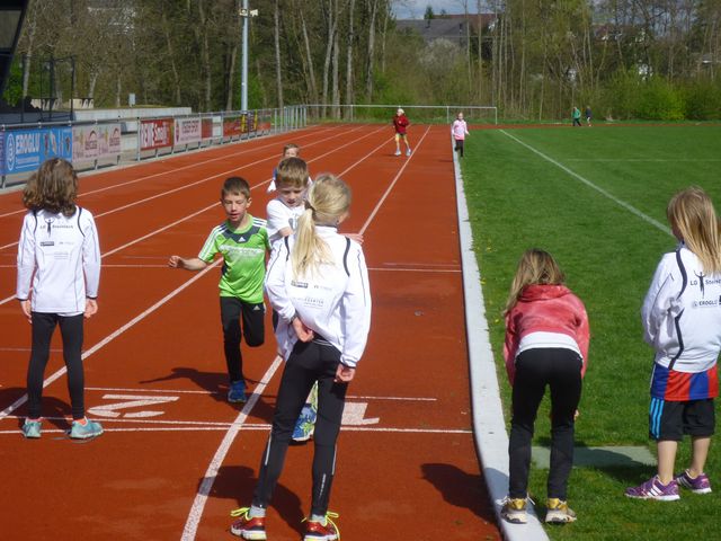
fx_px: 2062
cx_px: 360
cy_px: 270
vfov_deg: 14.9
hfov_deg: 19.8
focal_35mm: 99
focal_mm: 17.5
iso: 80
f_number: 5.7
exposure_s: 1/500
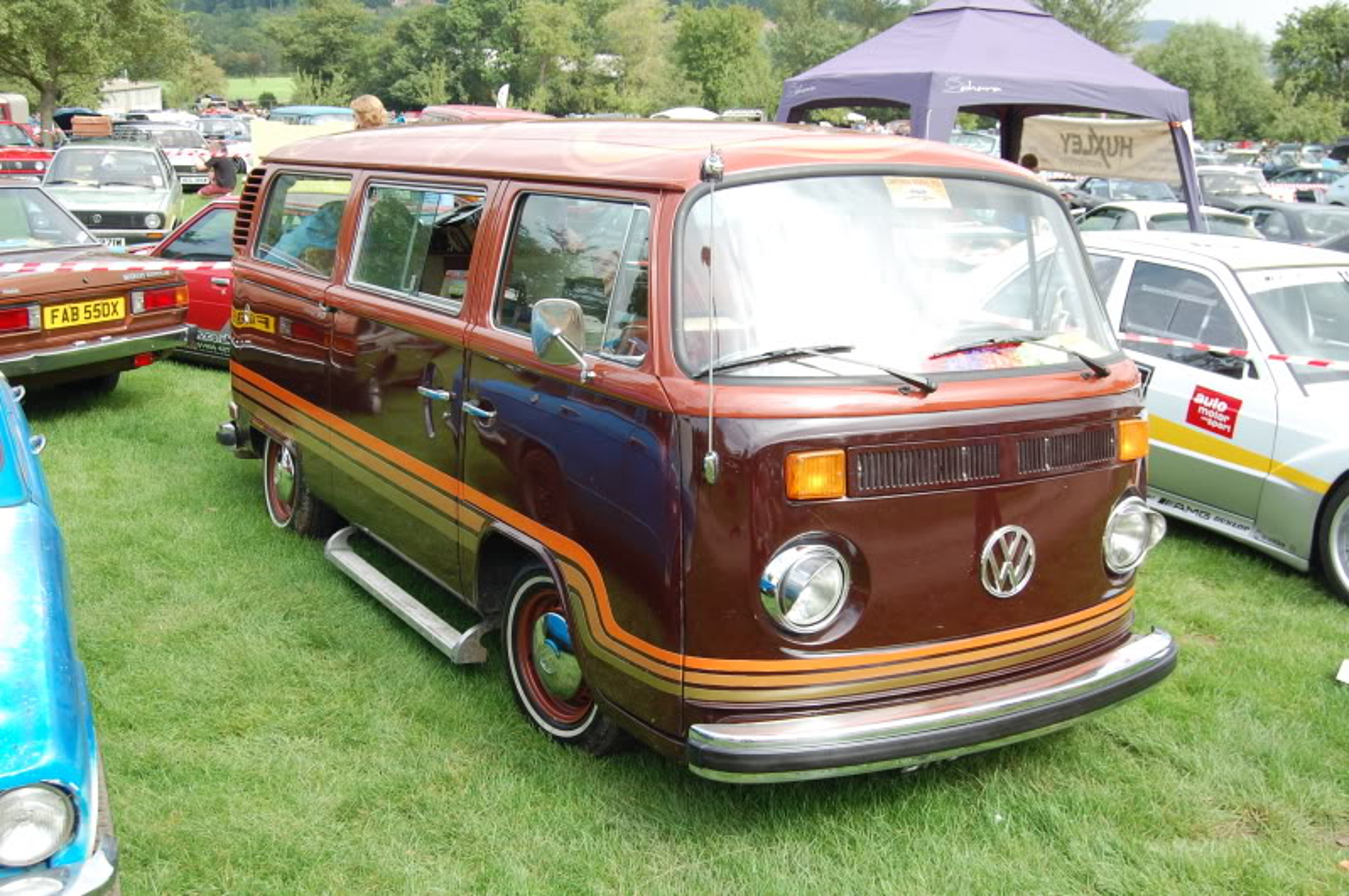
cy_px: 448
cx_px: 674
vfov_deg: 36.8
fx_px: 1348
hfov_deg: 53.2
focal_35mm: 36
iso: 200
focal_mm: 24
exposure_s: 1/200
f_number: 7.1
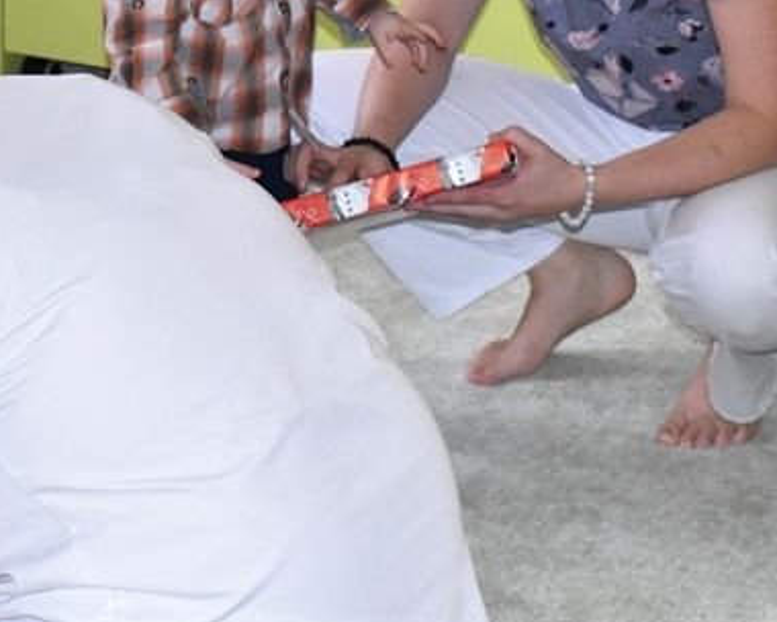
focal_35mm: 144
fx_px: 3311
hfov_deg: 13.4
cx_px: 239
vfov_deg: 10.6
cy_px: -24
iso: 4500
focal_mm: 38
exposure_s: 1/60
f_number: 6.3
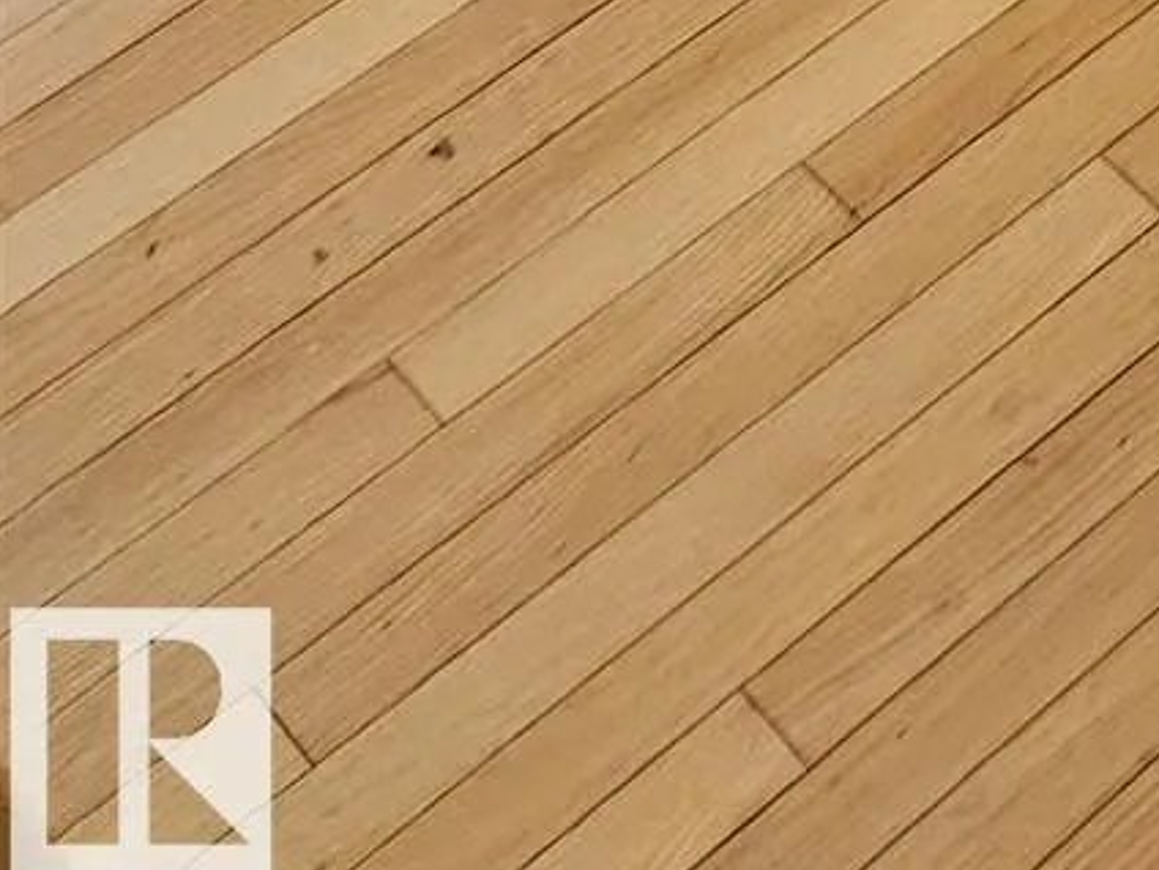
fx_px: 4185
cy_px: -2172
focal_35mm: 125
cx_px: 2359
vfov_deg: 8.6
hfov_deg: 13.4
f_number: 1.7
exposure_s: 1/120
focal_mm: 6.3
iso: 1000
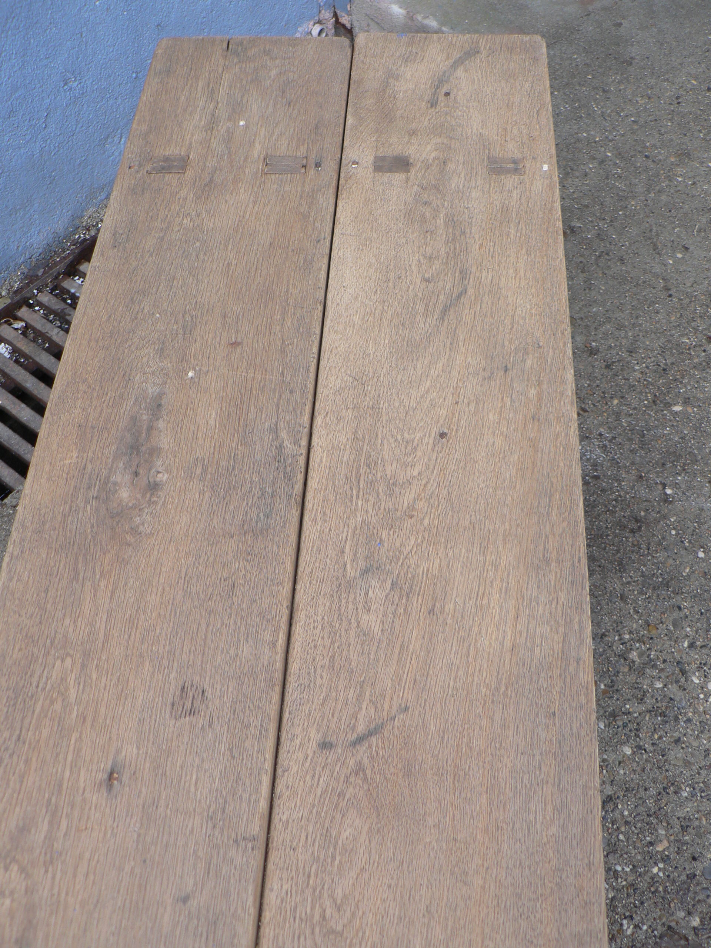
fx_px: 986
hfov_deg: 39.7
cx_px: 356
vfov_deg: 51.4
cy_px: 474
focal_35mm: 36
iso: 80
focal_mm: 6
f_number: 2.8
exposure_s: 1/50
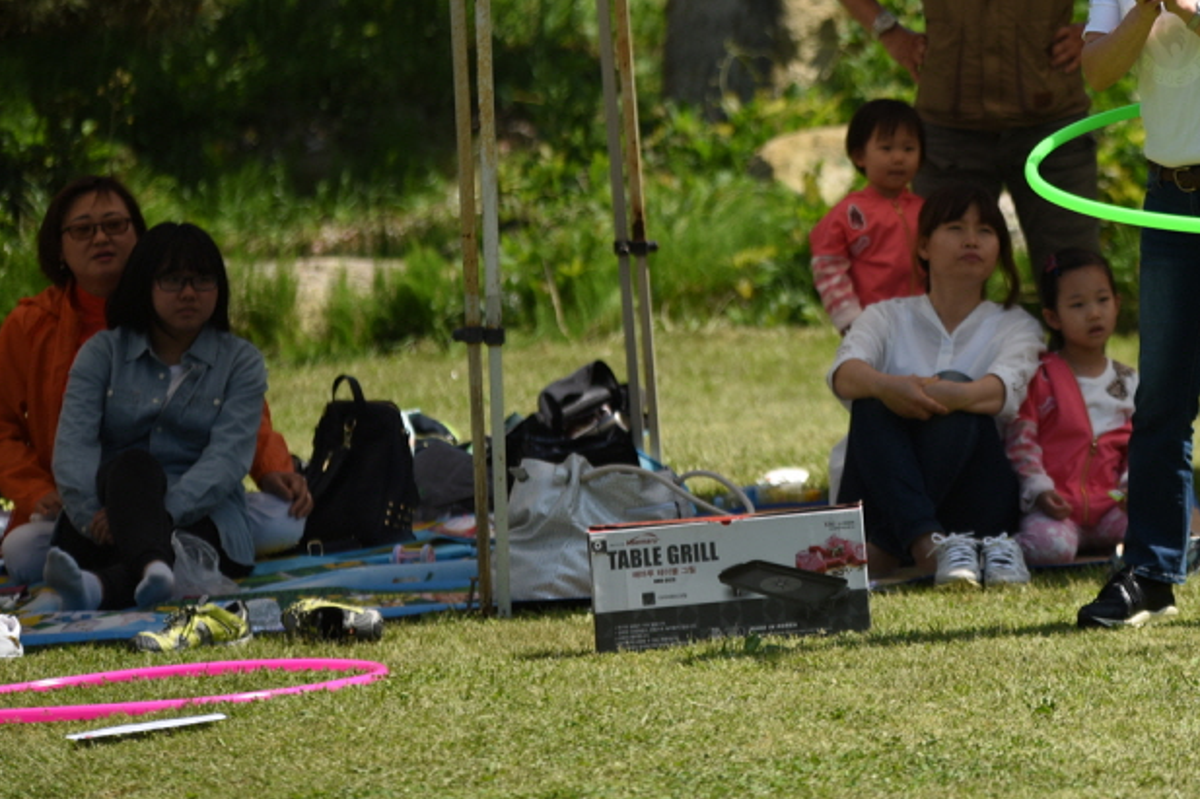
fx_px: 11063
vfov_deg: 4.1
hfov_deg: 6.2
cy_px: 92
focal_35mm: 332
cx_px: 1182
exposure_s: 1/1600
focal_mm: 160
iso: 100
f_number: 2.8
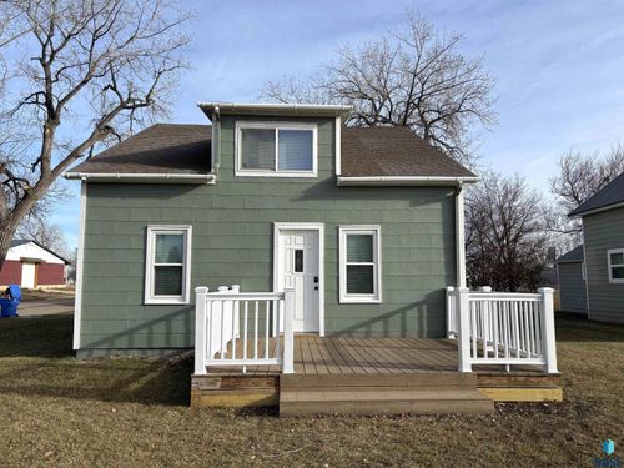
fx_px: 469
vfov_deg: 53.1
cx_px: 312
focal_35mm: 26
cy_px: 234
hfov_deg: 67.3
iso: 50
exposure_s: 1/2513
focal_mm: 5.96
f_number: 1.6
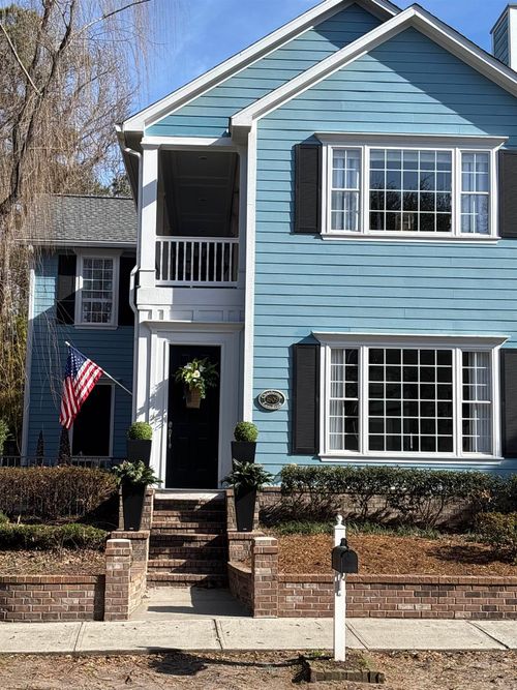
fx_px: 1036
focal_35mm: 52
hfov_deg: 28.0
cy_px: 345
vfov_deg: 36.8
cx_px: 258
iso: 40
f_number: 1.6
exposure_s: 1/2193
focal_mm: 5.96
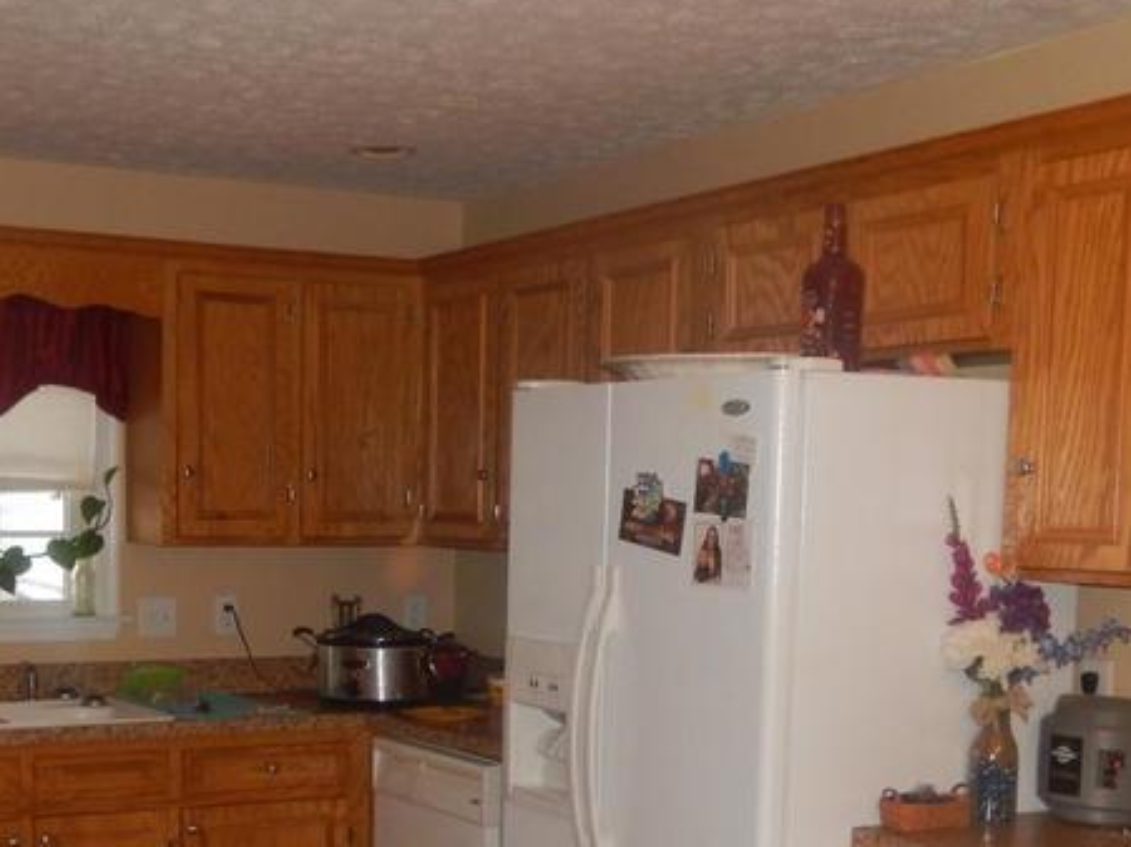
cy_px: 691
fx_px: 1796
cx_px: 364
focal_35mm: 55
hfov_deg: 34.6
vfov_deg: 26.0
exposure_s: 1/30
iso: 400
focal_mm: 5.7
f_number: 3.8
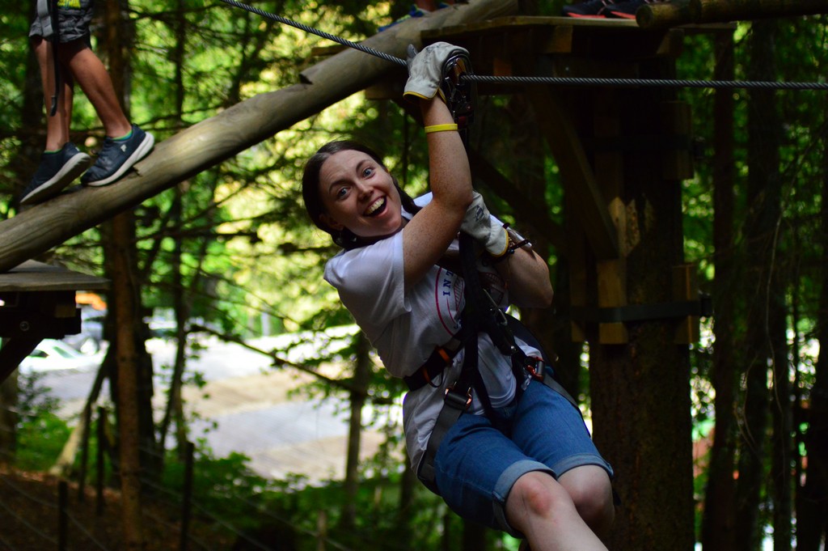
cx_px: 414
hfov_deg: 19.5
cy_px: 276
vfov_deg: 13.0
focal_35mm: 105
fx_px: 2413
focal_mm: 70
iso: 1600
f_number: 4
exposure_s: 1/1600
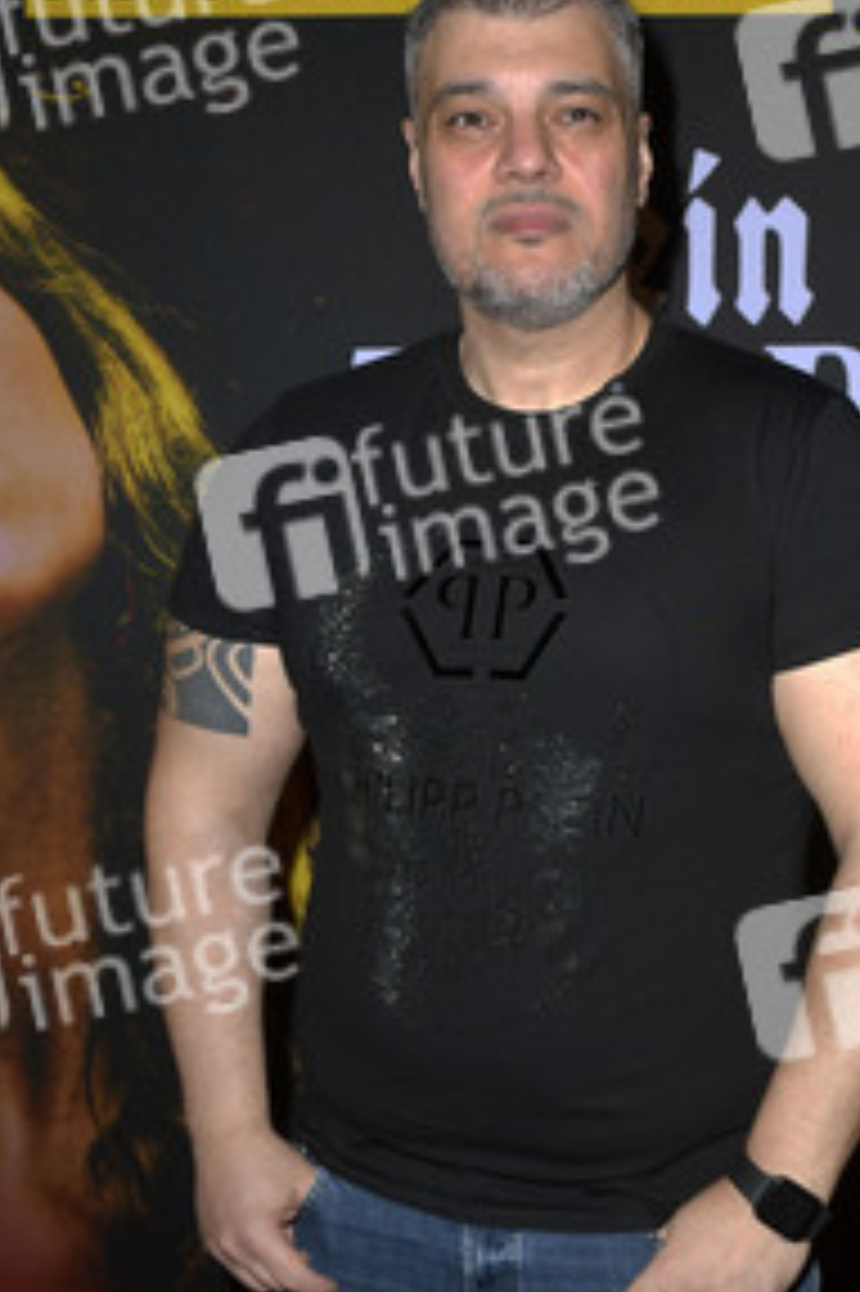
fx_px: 1901
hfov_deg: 25.4
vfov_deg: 37.5
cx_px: 558
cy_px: 729
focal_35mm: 53
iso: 640
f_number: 6.3
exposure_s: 1/200
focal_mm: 38
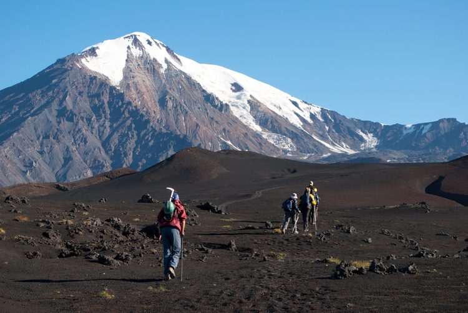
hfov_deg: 24.6
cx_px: 234
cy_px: 156
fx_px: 1074
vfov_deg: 16.6
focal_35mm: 82
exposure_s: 1/200
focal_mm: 55
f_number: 7.1
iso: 100
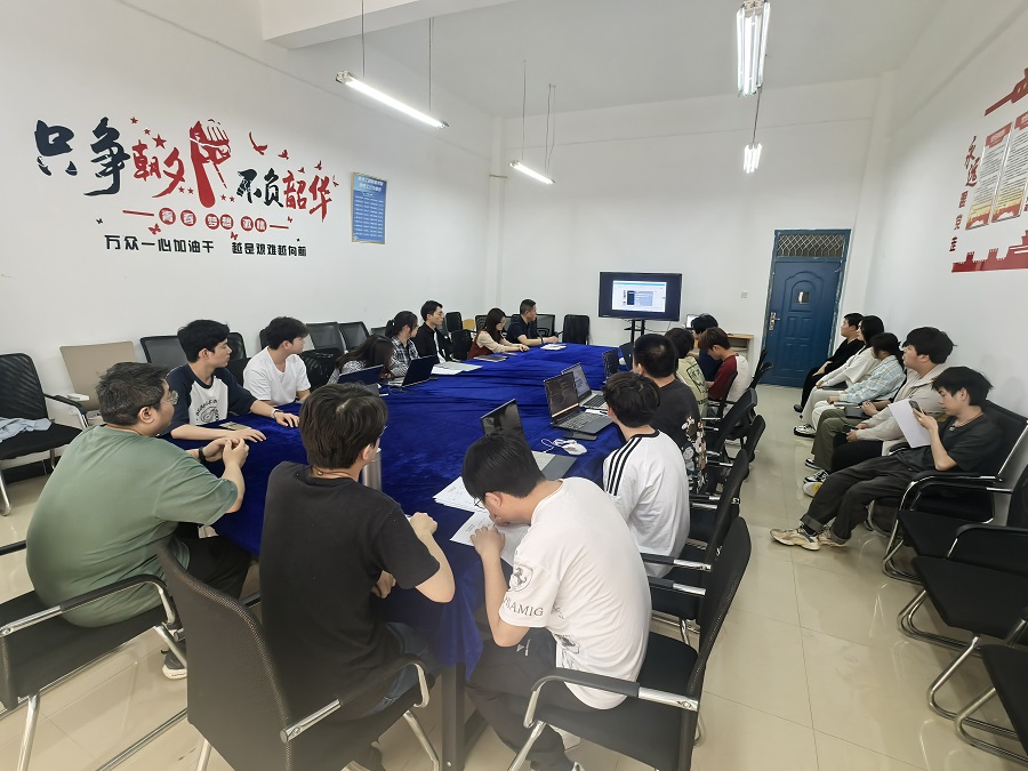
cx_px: 514
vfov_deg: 78.1
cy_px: 386
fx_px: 475
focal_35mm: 16
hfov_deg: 94.5
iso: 320
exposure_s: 1/50
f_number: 2.2
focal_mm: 1.95
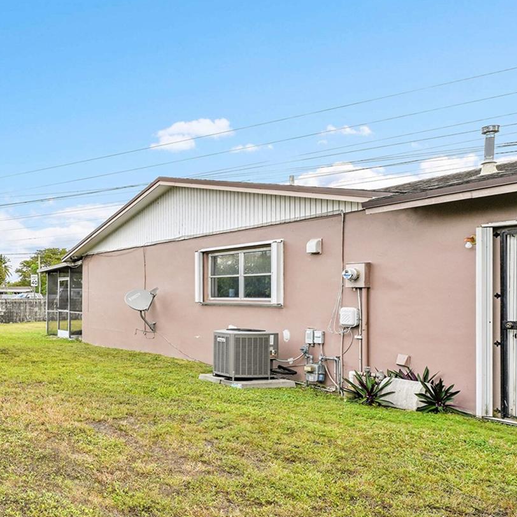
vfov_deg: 53.8
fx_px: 507
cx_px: 5
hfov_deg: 45.9
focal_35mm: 30
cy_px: 299
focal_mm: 14
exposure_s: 1/80
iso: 100
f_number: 10
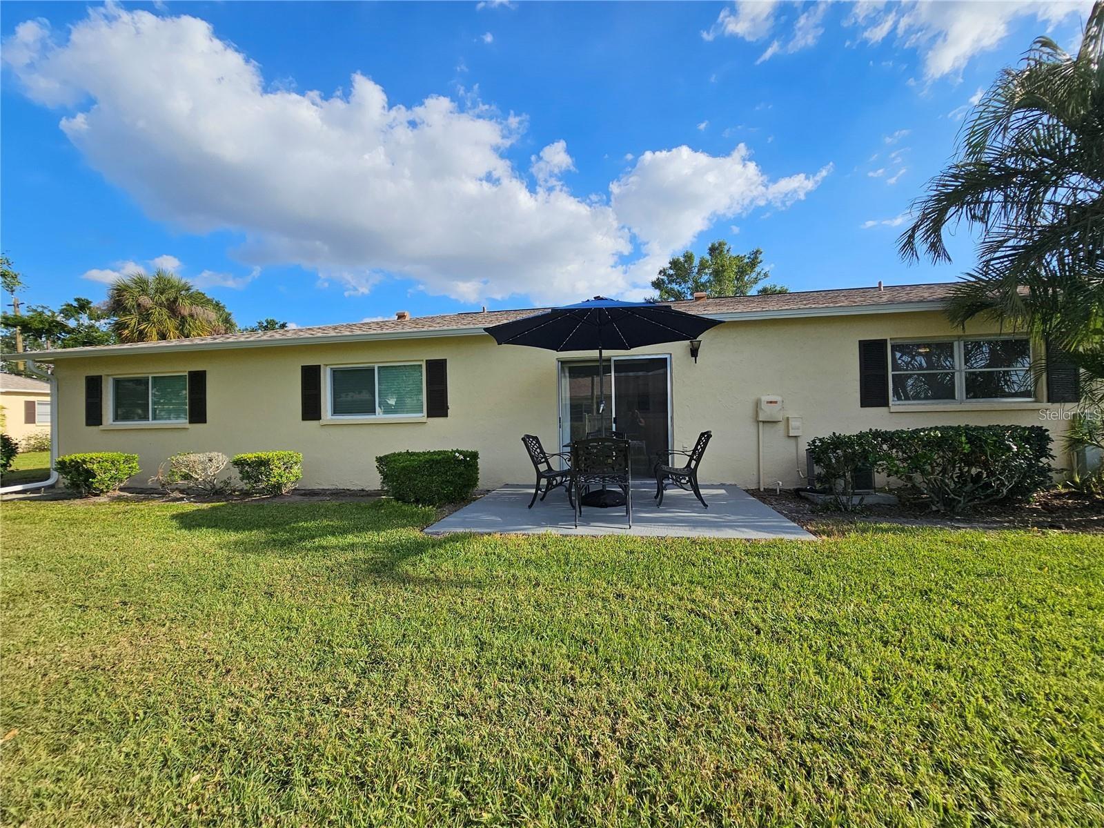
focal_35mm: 13
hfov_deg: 106.2
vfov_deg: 89.9
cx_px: 552
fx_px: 415
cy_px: 414
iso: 50
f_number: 2.2
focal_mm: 2.2
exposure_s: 1/2145
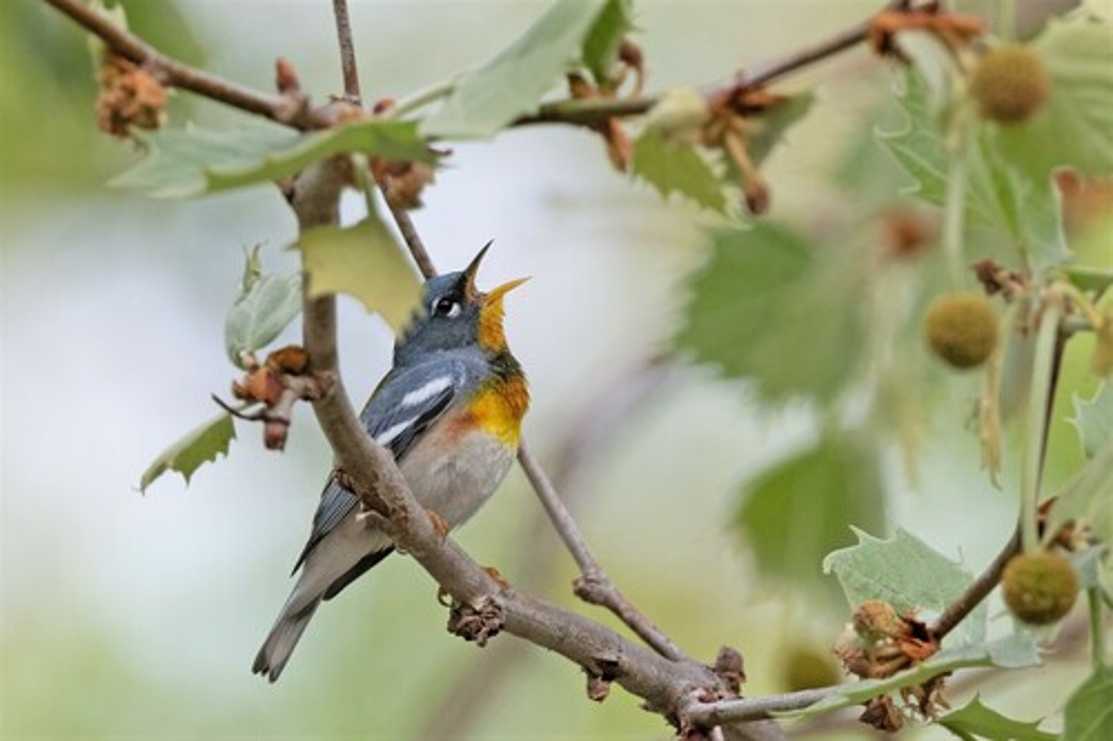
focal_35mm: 500
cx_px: 556
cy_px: 370
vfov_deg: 2.7
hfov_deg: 4.1
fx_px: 15452
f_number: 6.3
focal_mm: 500
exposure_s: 1/640
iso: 560
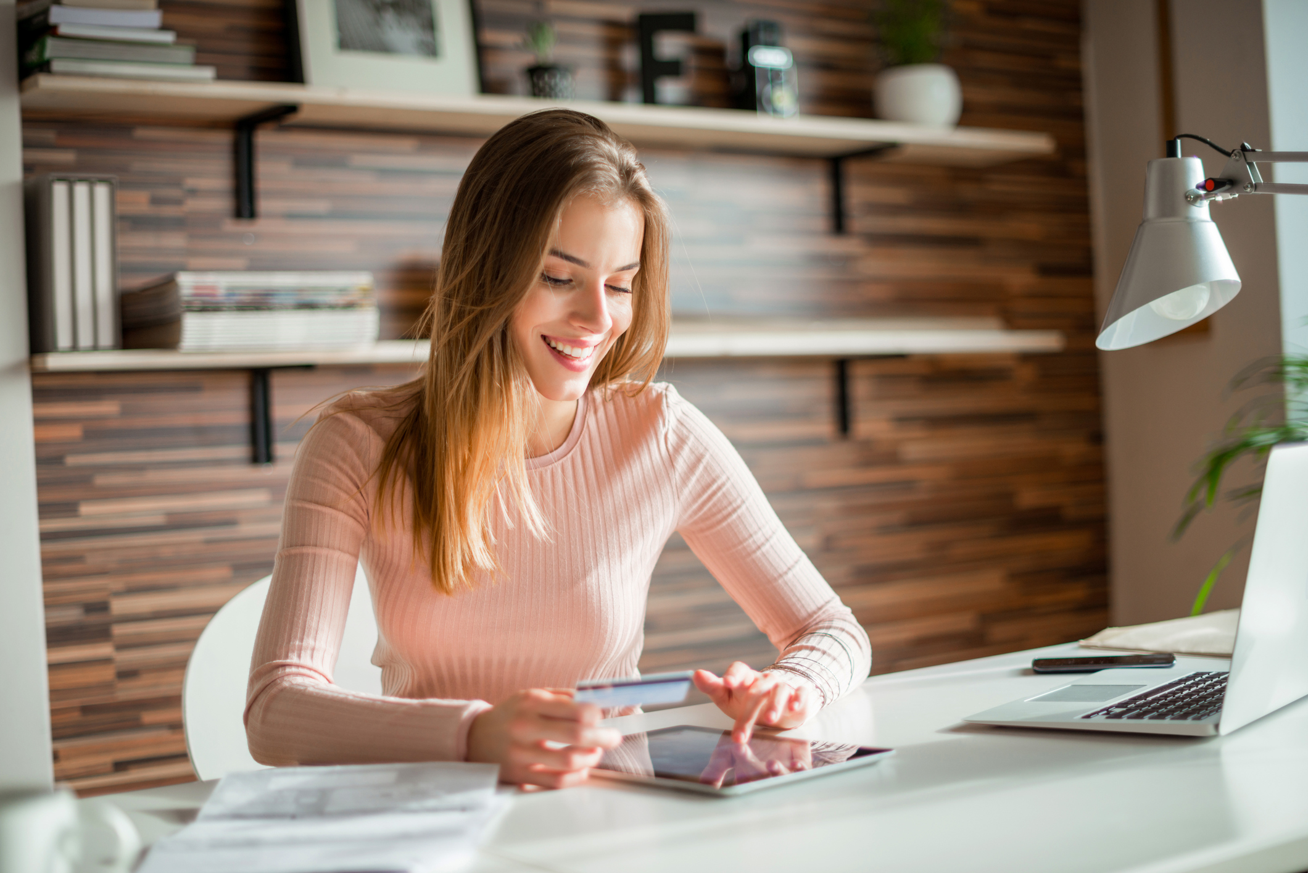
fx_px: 1817
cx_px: 654
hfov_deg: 39.6
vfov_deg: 27.0
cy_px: 436
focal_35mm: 50
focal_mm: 50
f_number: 1.8
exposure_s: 1/640
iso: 100
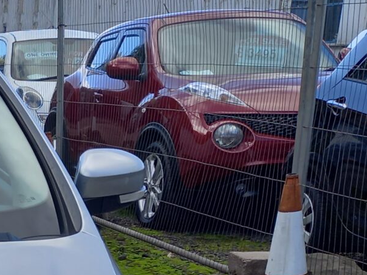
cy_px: 453
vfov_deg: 13.0
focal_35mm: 106
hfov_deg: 15.9
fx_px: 1124
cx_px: -280
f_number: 2
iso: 25
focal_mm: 4.6
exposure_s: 1/265
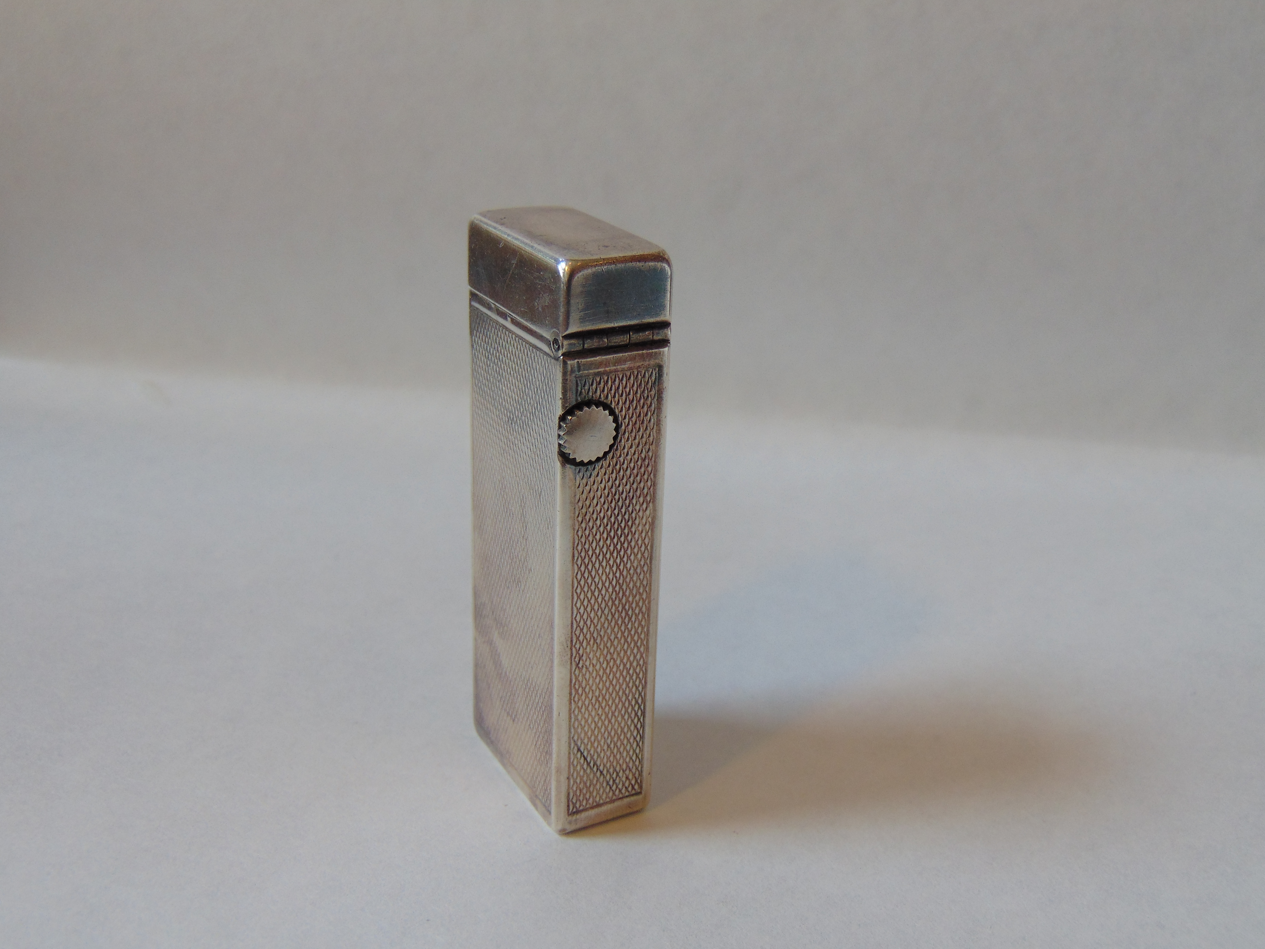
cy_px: 488
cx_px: 637
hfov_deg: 51.4
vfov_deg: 39.7
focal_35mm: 36
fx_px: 1316
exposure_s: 1/100
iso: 80
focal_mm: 6.3
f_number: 3.2
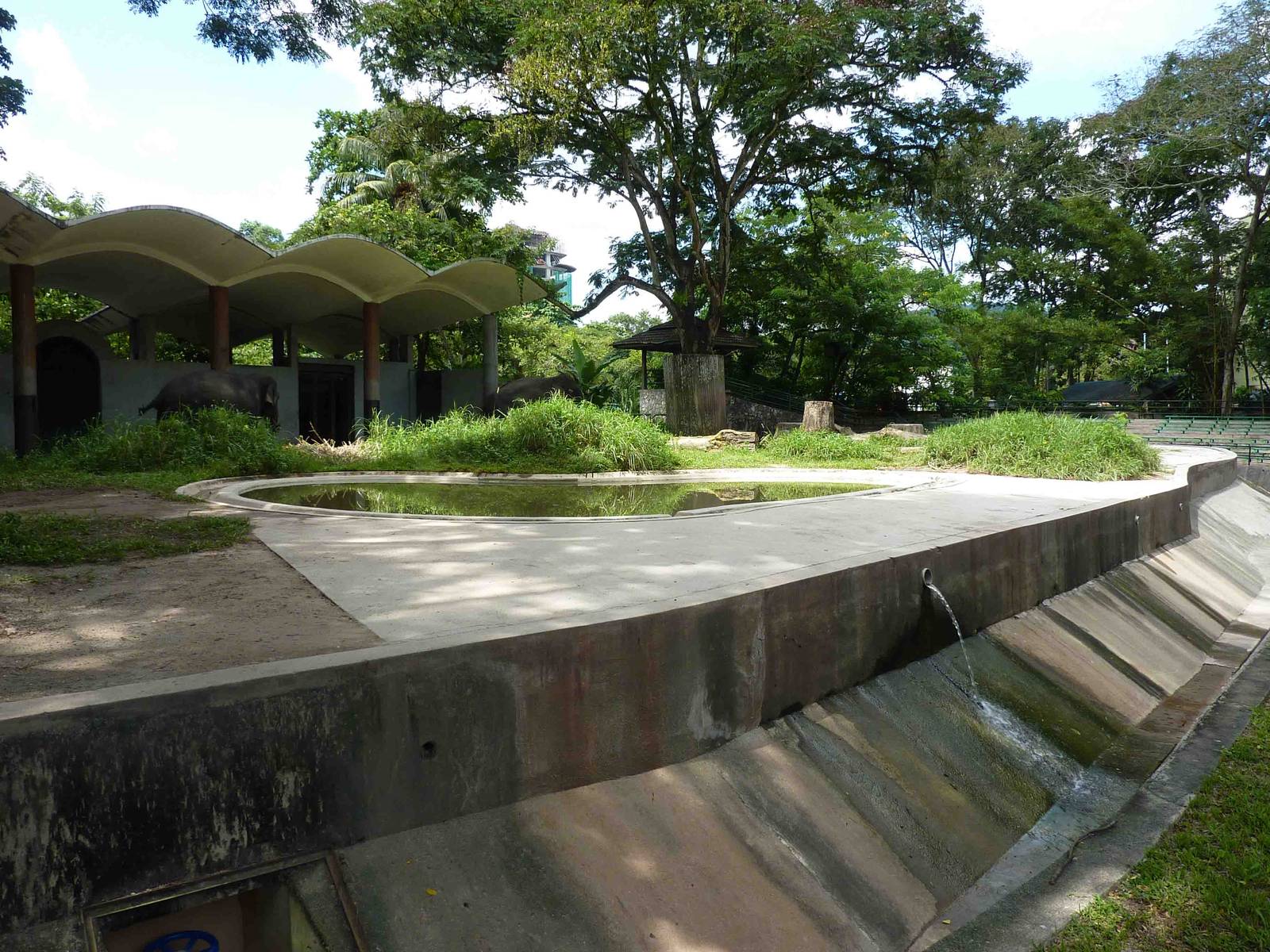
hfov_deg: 69.4
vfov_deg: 54.9
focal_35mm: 25
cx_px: 635
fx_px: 917
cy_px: 476
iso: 80
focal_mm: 4.1
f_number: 4
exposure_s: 1/200
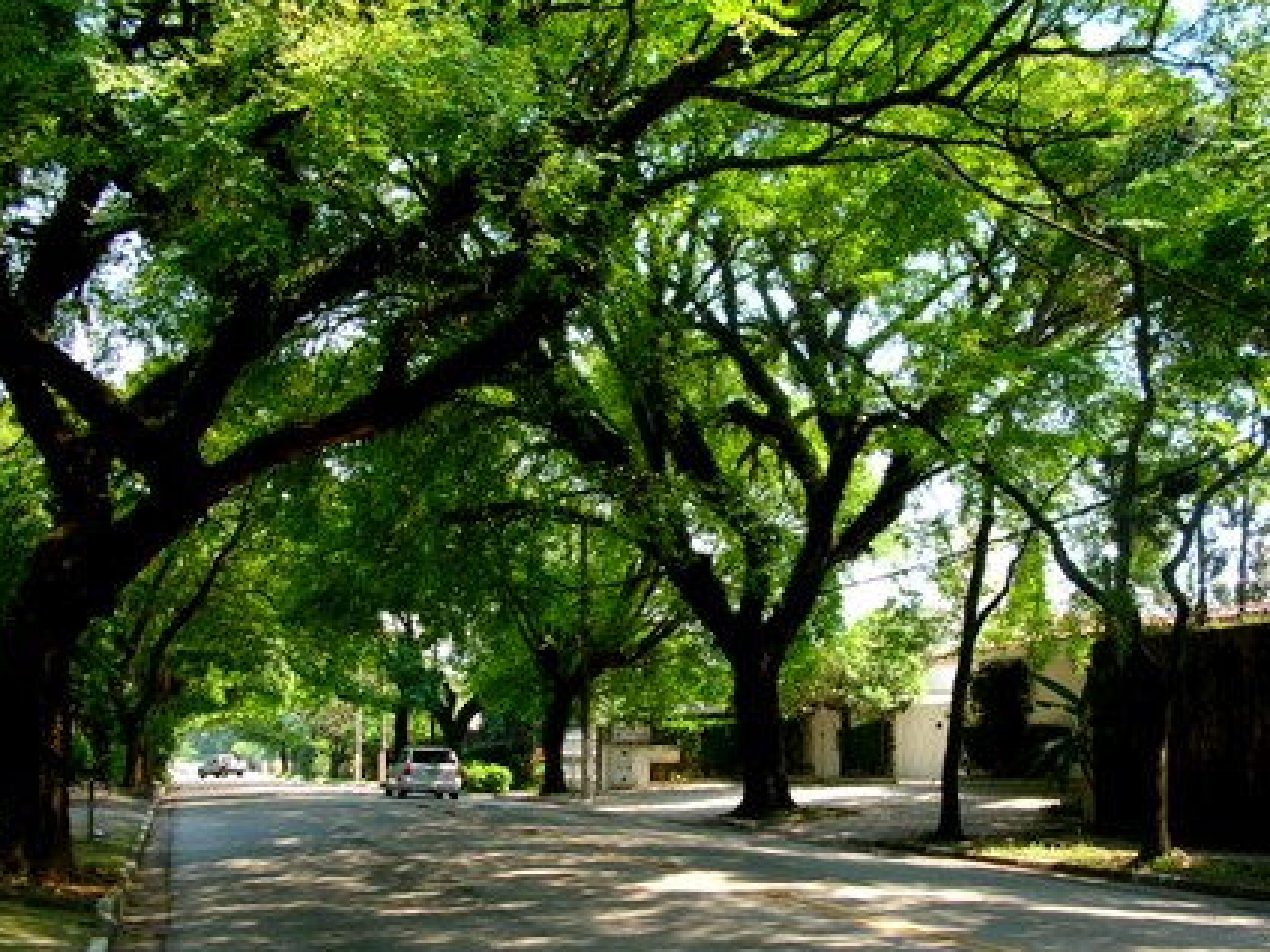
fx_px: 1357
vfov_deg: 38.7
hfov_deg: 50.1
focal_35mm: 37
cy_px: 461
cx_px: 614
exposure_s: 1/123
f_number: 2.8
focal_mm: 5.8
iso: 50
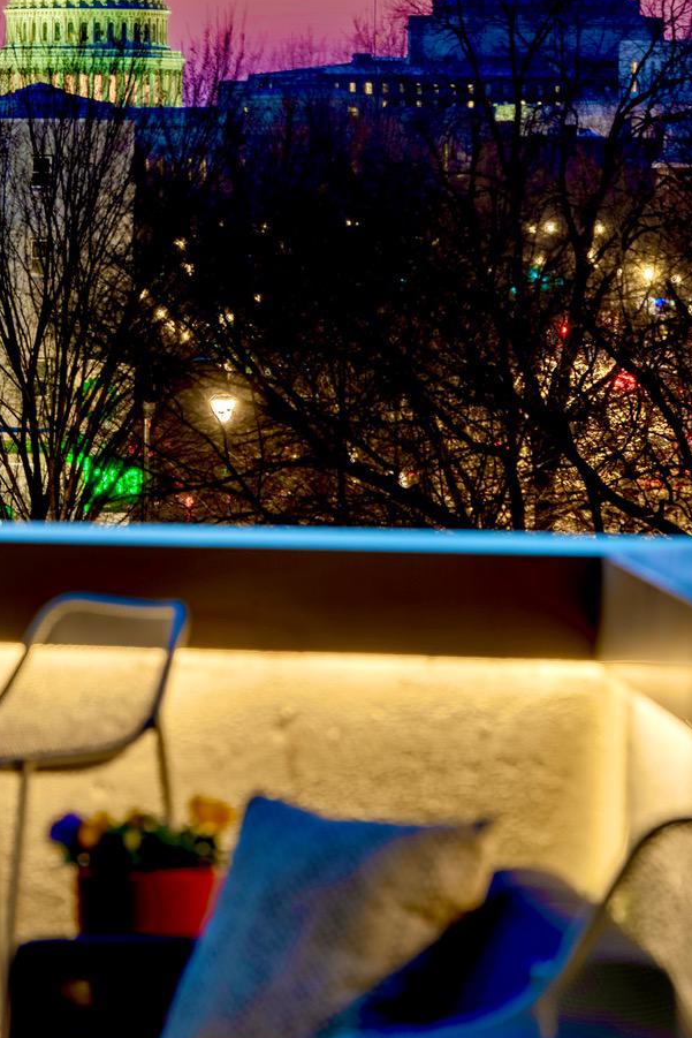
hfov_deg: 4.7
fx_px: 8502
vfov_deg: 7.0
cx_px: 236
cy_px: 384
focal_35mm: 295
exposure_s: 1/2
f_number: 8
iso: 50
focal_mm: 173
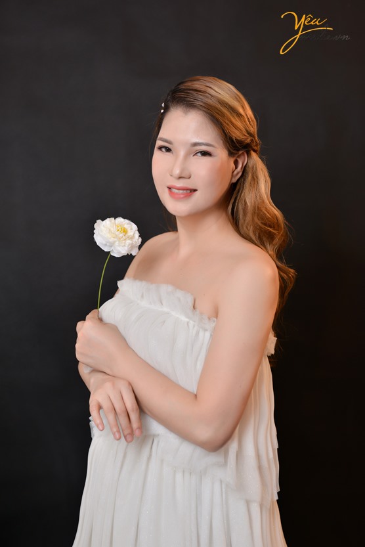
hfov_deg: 19.5
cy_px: 274
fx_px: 1064
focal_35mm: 70
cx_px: 182
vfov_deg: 28.8
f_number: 4
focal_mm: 70
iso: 250
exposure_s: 1/160
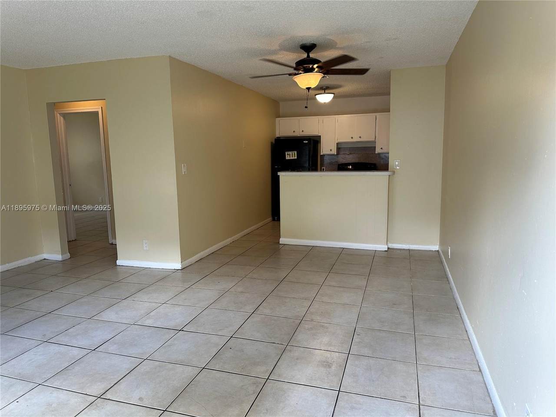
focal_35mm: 24
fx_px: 385
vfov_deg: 56.8
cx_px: 278
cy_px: 208
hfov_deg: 71.6
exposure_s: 1/120
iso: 125
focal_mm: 6.86
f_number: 1.78
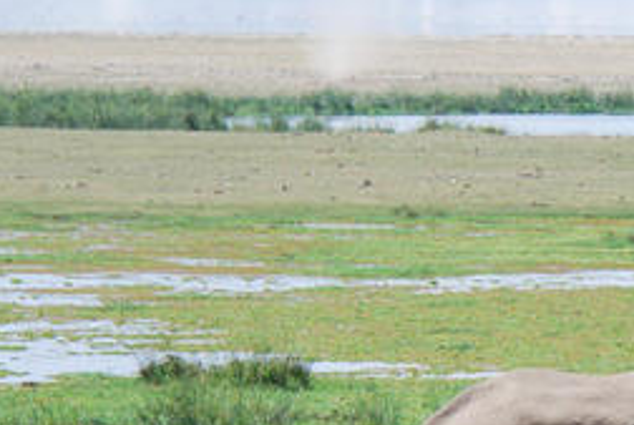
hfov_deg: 3.7
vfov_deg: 2.5
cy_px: 503
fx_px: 9904
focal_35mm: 561
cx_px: 813
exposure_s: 1/400
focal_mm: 135
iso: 100
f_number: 5
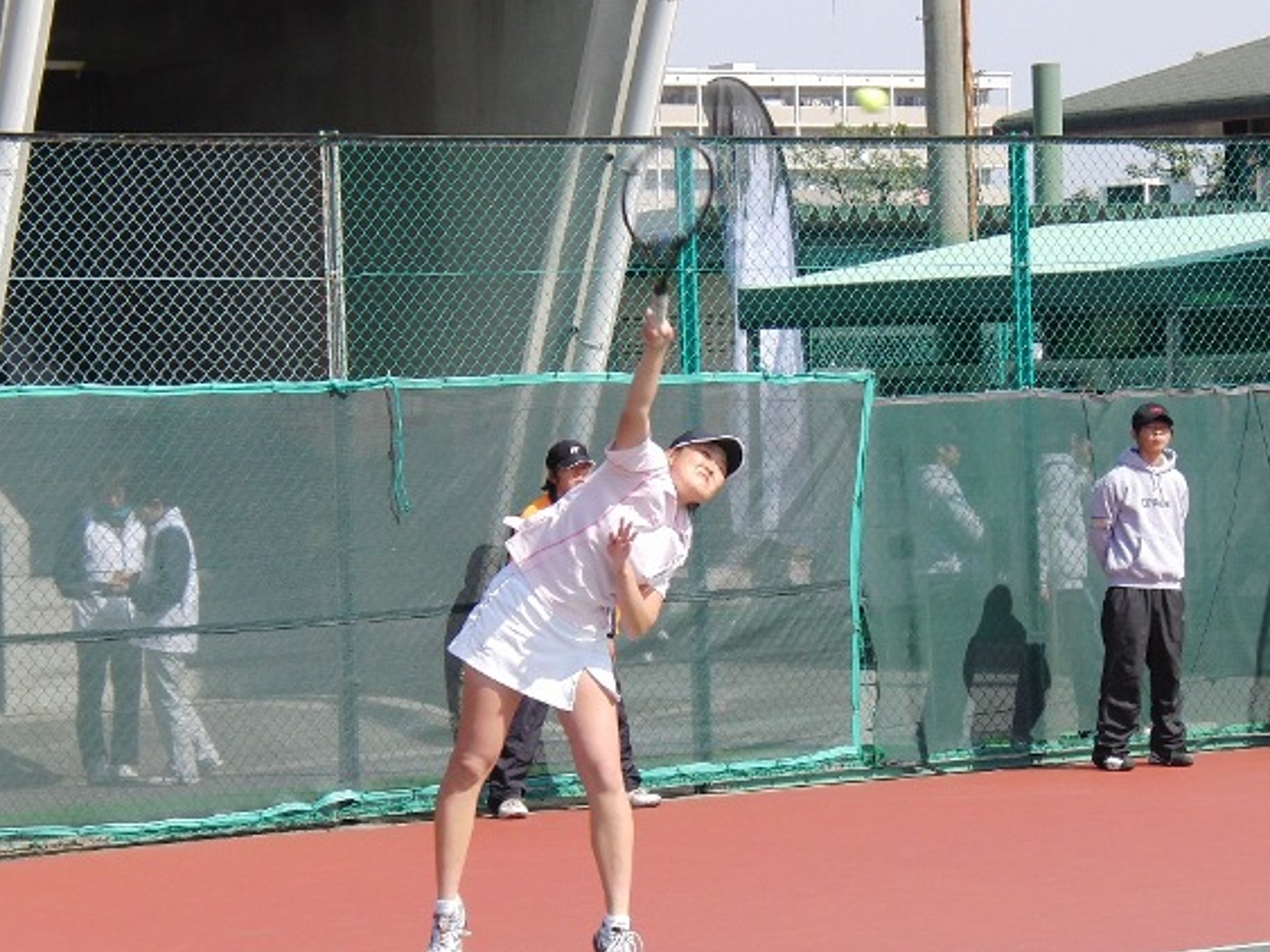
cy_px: 447
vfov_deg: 11.1
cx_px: 670
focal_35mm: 133
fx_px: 4878
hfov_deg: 14.8
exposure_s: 1/500
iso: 100
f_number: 4.1
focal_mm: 20.8
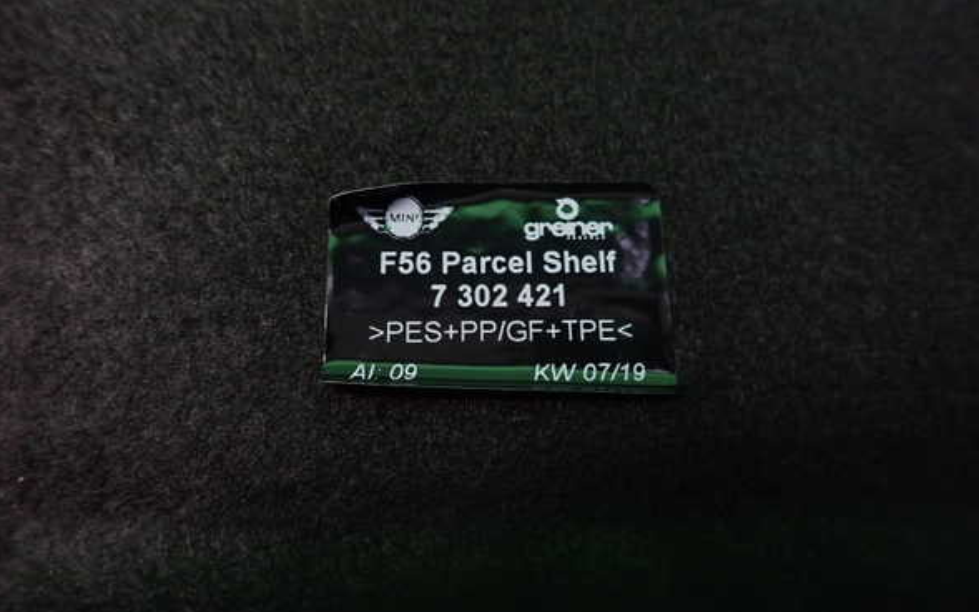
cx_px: 482
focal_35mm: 27
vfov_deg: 46.0
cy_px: 293
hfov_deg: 68.4
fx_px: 720
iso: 500
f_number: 2
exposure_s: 1/30
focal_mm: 4.5
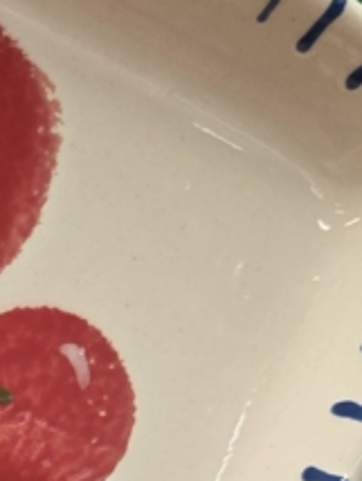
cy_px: 605
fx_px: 1531
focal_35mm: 110
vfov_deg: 16.9
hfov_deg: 12.8
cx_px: -191
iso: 100
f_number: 1.8
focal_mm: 5.4
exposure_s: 1/100
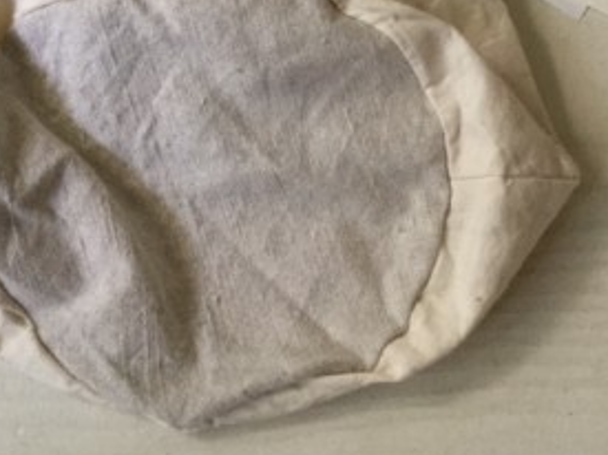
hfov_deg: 34.9
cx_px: 316
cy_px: 77
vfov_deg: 26.0
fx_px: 966
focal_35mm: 55
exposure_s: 1/30
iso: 160
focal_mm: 3.3
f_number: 2.4
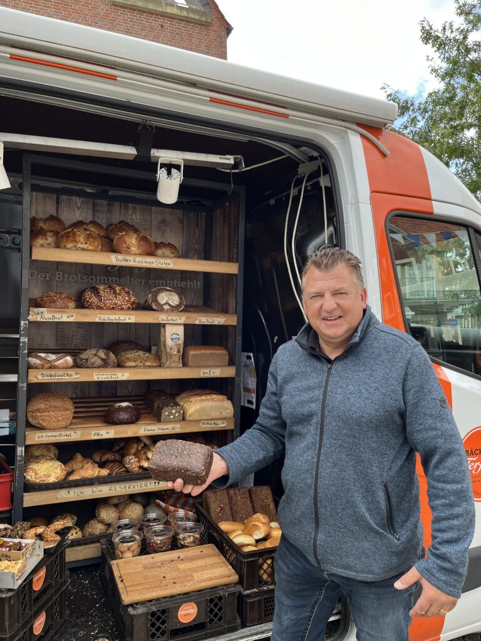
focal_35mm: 26
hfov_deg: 53.1
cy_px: 320
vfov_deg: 67.3
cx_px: 240
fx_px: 482
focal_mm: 5.1
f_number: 1.6
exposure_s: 1/282
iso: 40
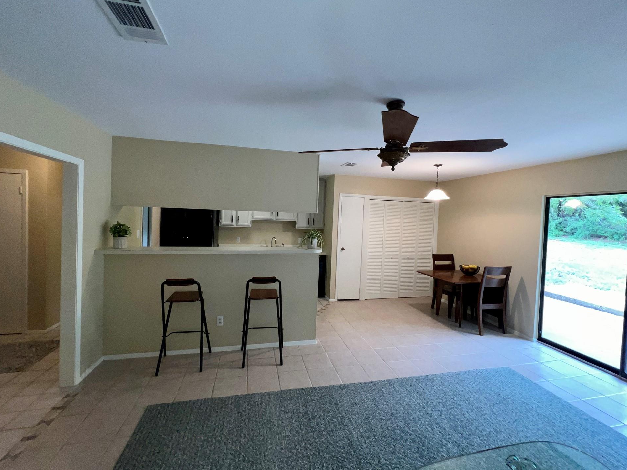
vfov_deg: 85.6
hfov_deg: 102.1
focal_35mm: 14
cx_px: 313
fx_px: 254
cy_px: 223
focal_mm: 1.57
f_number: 1.8
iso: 80
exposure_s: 1/120
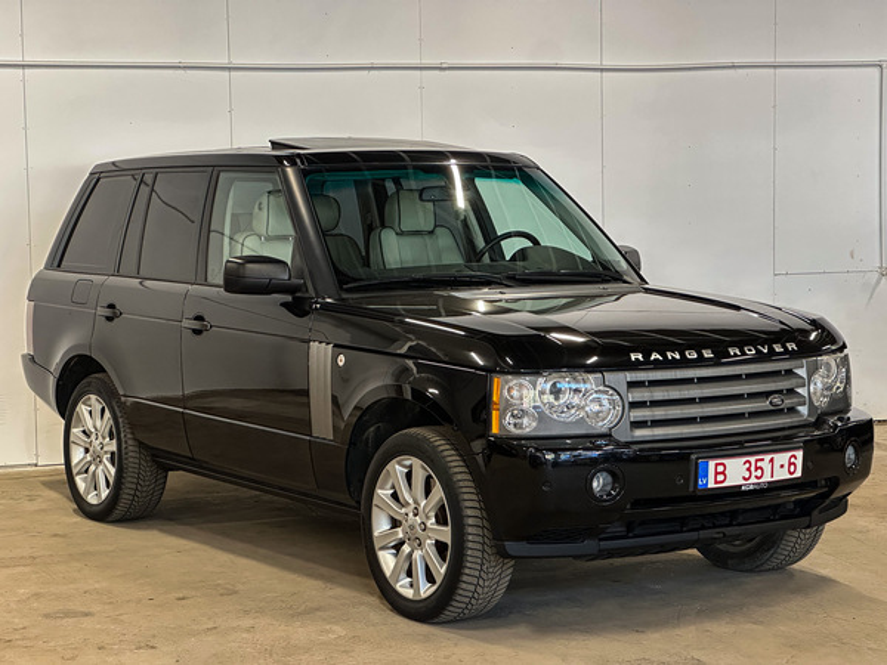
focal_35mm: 77
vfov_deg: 19.1
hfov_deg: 25.3
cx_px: 444
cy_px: 332
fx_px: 1973
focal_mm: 9
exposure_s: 1/50
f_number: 2.8
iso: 250
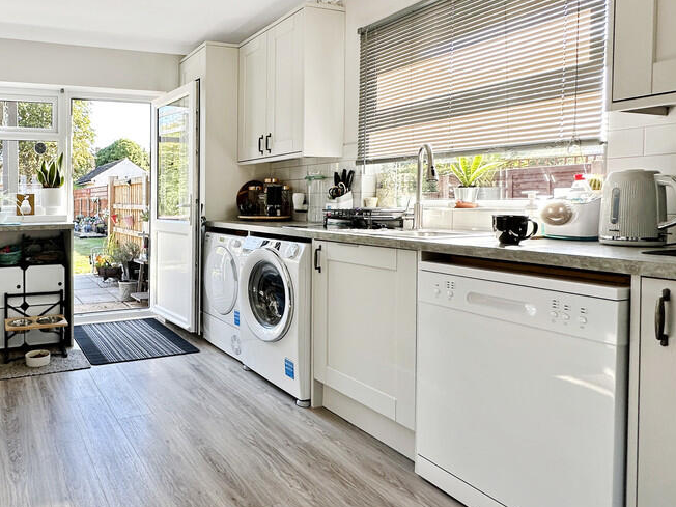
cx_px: 165
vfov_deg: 60.7
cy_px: 298
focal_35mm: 22
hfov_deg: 70.9
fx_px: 430
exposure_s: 1/99
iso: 50
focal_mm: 2.22
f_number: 2.2
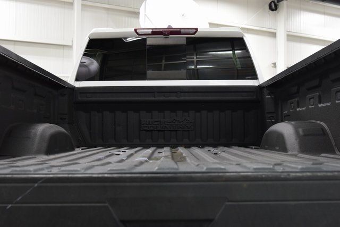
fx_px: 411
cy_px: 114
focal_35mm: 44
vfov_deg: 30.9
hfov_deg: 45.0
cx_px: 170
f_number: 5
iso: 1600
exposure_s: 1/60
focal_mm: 29
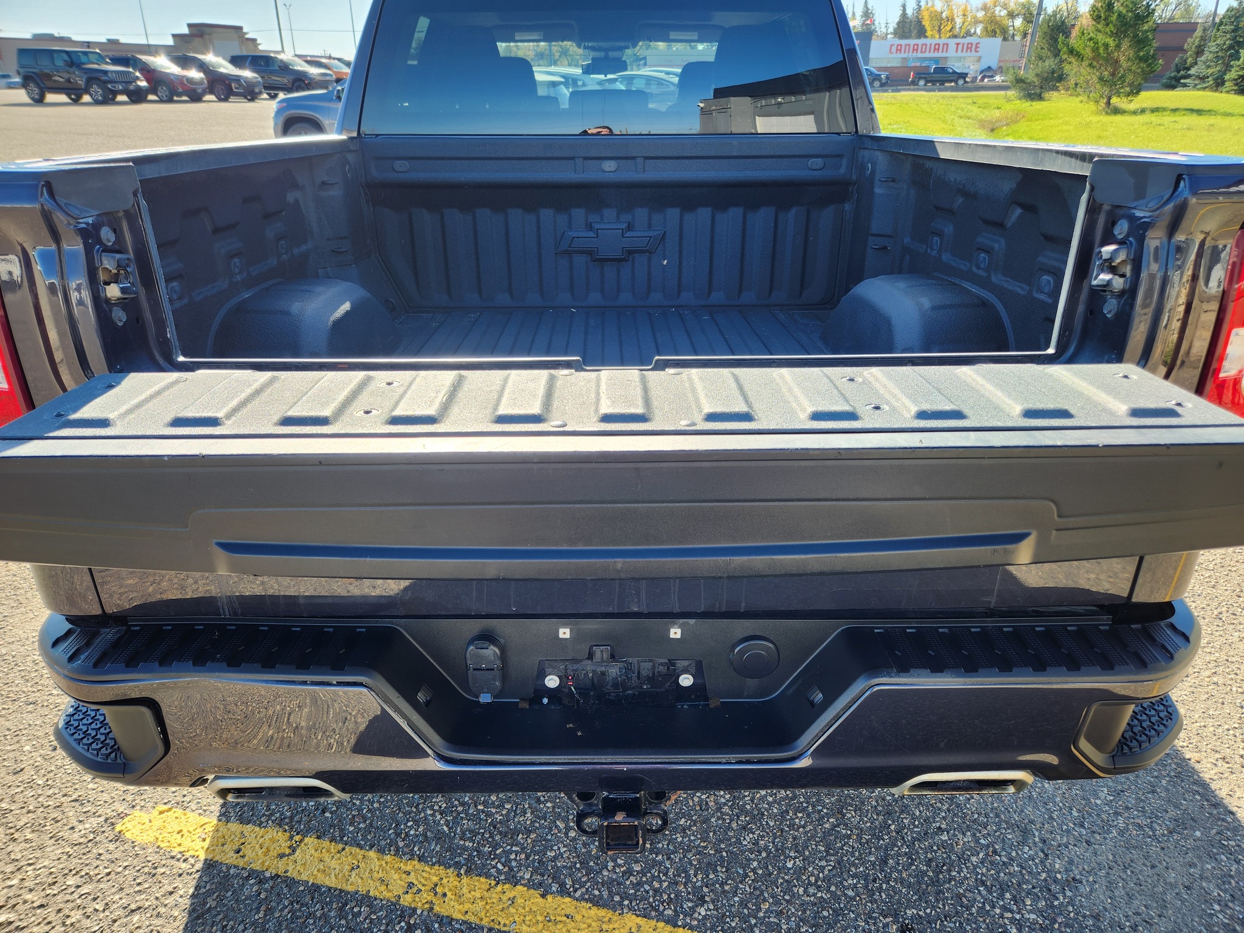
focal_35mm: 23
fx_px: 827
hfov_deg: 73.9
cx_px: 622
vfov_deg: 58.9
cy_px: 466
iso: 20
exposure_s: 1/243
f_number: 1.8
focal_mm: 5.4
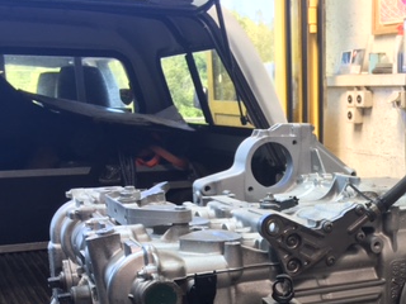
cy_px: 296
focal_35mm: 58
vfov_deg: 24.2
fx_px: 680
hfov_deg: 31.8
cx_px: 355
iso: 32
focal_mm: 4.15
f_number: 2.2
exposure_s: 1/50
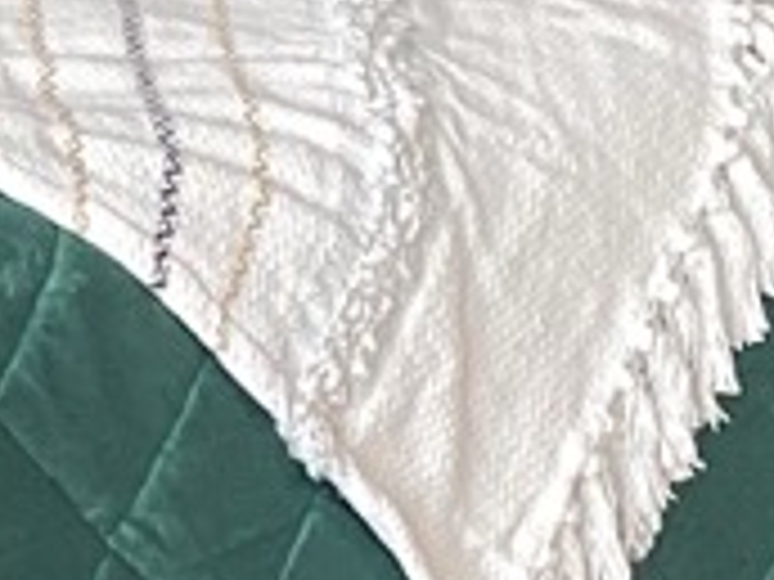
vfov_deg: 6.2
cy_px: -348
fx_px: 5255
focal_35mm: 235
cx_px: -934
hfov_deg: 7.9
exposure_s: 1/120
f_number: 2.4
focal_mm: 3.3
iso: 40
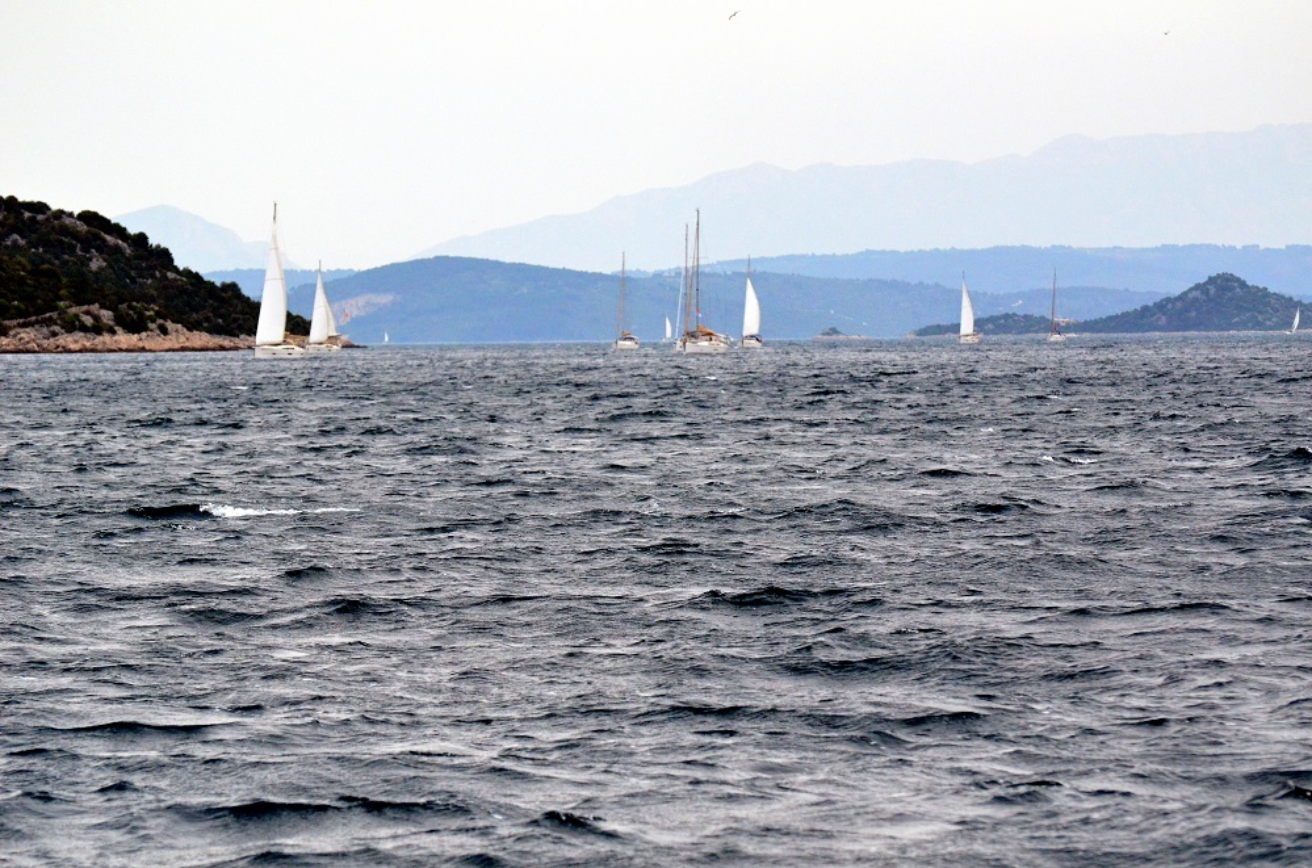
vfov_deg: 6.7
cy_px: 434
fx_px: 7362
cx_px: 656
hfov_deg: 10.2
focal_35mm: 202
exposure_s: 1/8000
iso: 1600
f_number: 5.6
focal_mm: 135
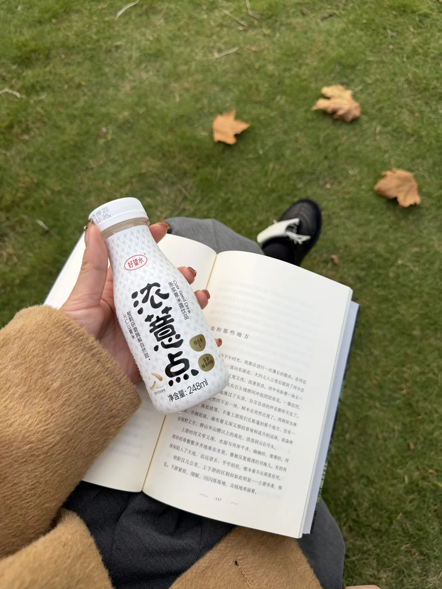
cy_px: 294
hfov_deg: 56.8
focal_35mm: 24
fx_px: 409
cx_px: 221
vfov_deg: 71.6
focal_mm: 6.76
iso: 80
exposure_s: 1/1075
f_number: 1.78
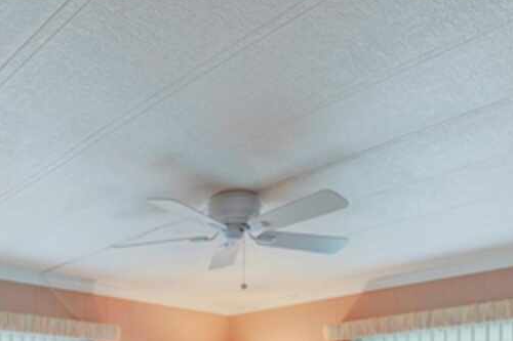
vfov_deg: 28.0
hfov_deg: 45.8
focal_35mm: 41
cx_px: 130
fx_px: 584
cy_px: 423
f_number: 8
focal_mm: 16
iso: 400
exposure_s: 1/15
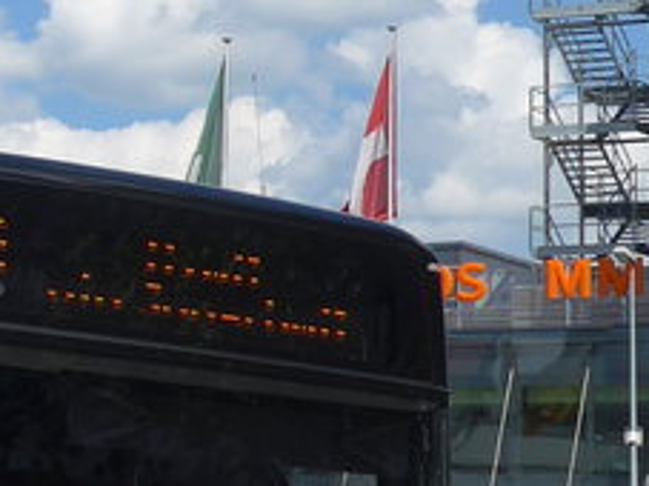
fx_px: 3373
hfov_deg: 10.3
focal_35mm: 180
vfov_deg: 8.2
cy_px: 160
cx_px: -529
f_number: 3.2
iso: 80
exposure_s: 1/1600
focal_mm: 7
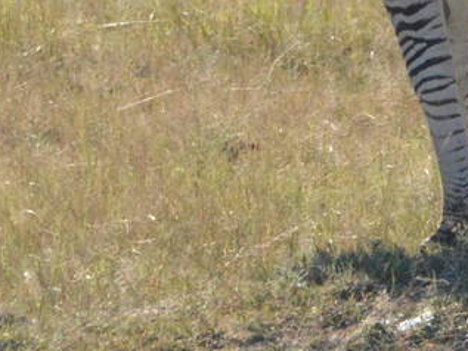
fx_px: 49095
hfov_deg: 0.5
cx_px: 546
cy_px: -224
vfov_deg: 0.4
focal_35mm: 3630
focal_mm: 500
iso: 2500
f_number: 13
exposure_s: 1/2500
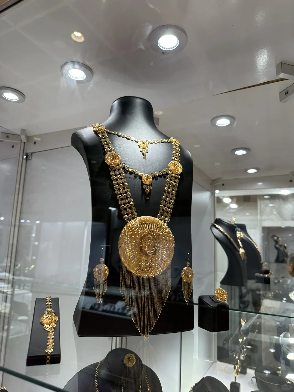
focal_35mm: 24
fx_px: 272
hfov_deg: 56.8
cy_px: 196
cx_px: 147
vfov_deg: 71.6
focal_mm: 6.86
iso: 64
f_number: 1.78
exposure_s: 1/135
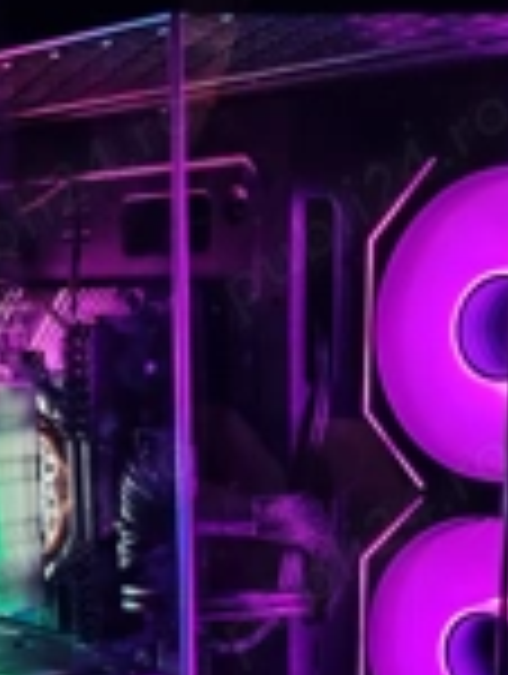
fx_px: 1249
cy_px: 621
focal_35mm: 64
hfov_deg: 23.0
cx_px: 207
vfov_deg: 28.9
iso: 1772
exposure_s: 1/25
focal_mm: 5.25
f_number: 1.75
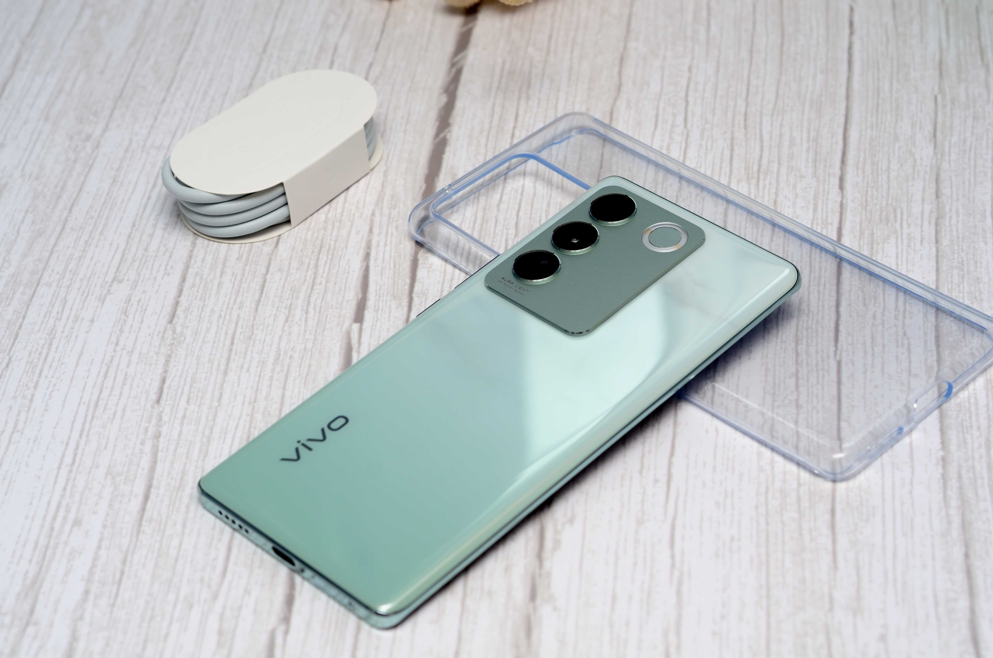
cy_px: 329
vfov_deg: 18.1
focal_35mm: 75
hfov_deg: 27.0
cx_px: 496
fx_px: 2064
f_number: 5.6
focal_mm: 50
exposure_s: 1/60.2
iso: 200
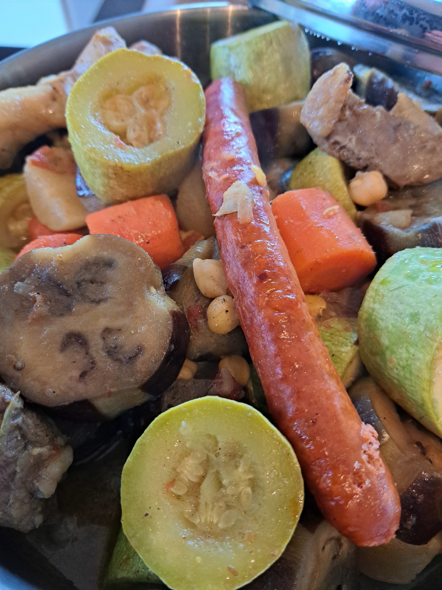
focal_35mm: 24
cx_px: 221
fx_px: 409
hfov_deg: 56.8
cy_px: 295
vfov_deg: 71.6
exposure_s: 1/50
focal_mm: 5.23
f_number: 1.8
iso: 320
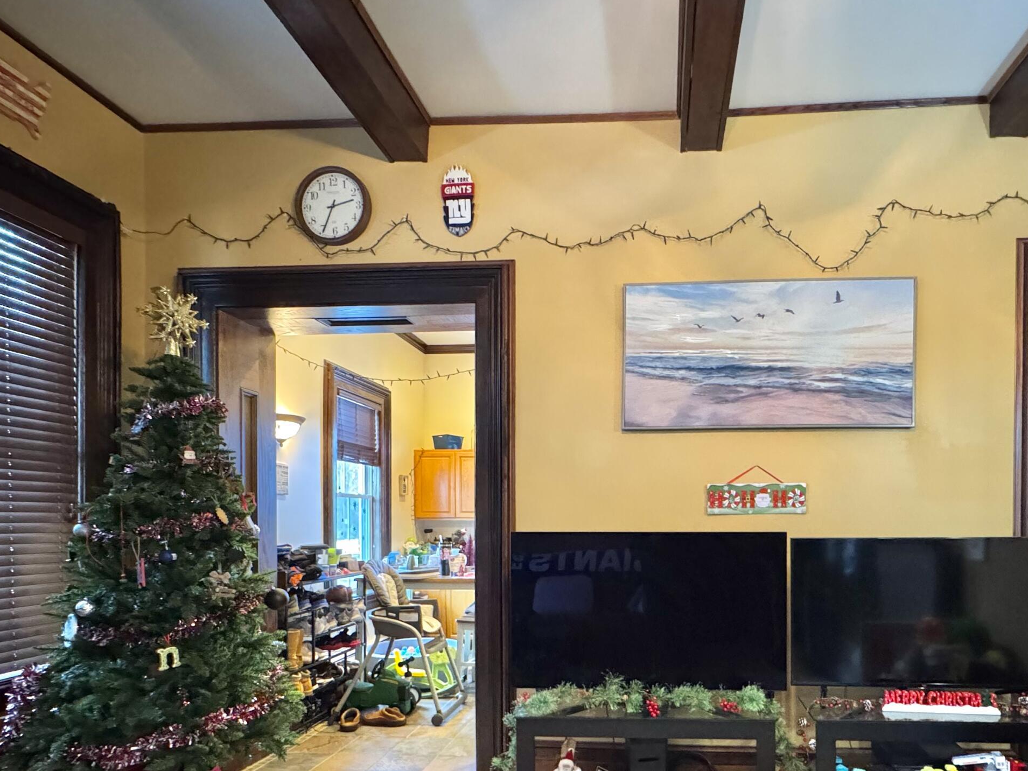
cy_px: 523
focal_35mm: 22
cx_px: 623
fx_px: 653
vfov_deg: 59.5
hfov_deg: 75.4
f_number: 2.2
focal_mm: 2.22
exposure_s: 1/60
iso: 1000
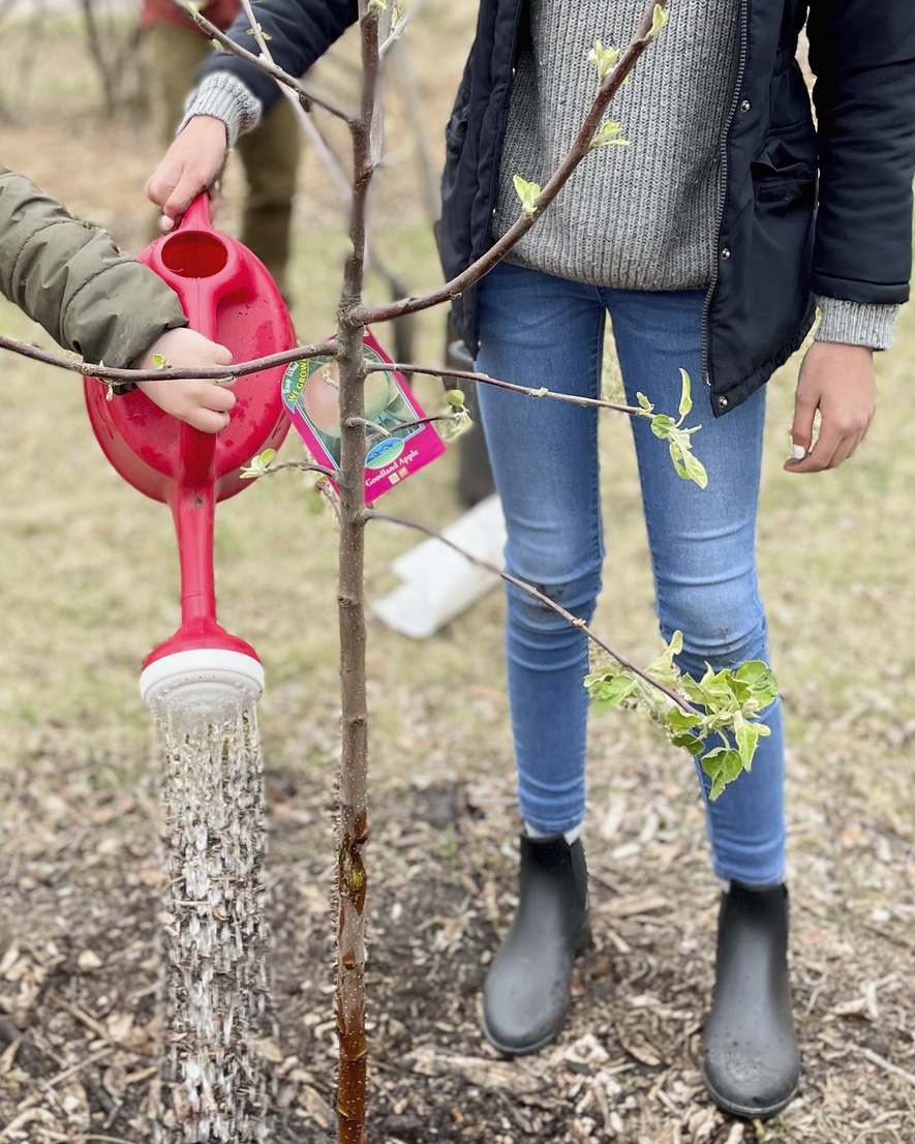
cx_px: 248
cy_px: 269
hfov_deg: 31.6
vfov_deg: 38.4
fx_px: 1591
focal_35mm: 47
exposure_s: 1/209
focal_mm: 4.2
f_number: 1.6
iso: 32
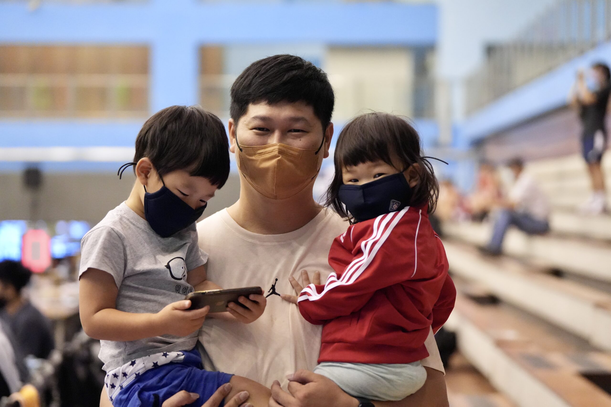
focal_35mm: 89
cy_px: 204
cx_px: 306
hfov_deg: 22.9
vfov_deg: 15.4
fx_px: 1511
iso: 12800
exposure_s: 1/1000
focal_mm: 89
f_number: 2.8
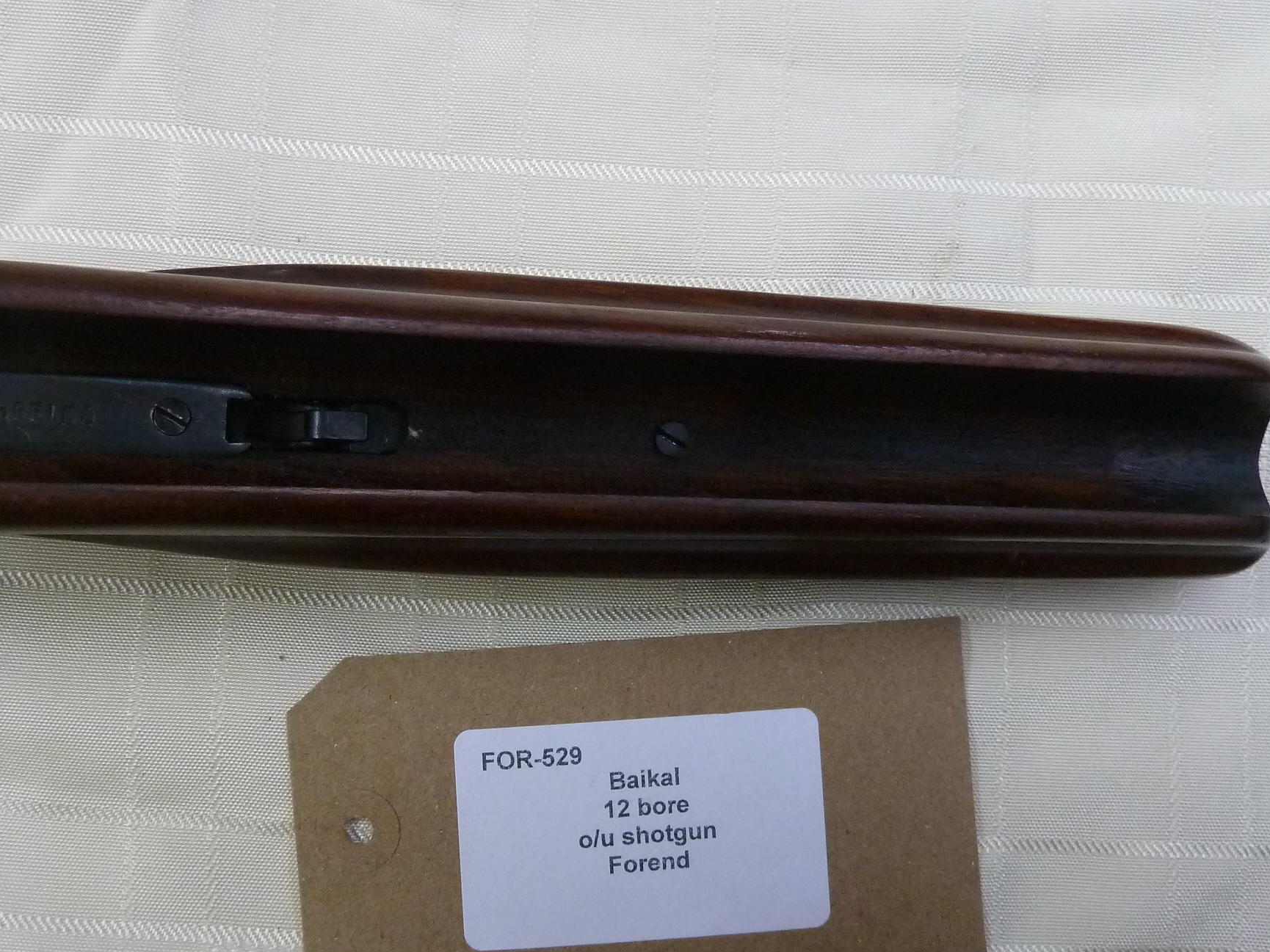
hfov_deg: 49.7
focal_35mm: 37
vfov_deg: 38.5
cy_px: 559
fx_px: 1357
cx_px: 492
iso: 320
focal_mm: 4.1
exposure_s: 1/30
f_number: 3.3
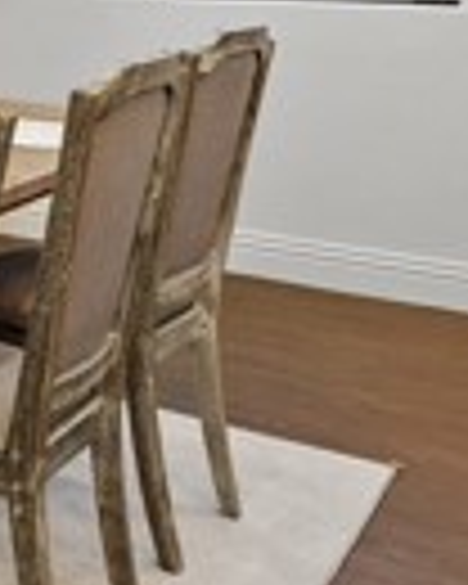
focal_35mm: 74
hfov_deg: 15.3
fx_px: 1281
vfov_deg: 24.3
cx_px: -540
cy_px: -29
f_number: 4
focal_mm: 16
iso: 800
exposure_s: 1/15
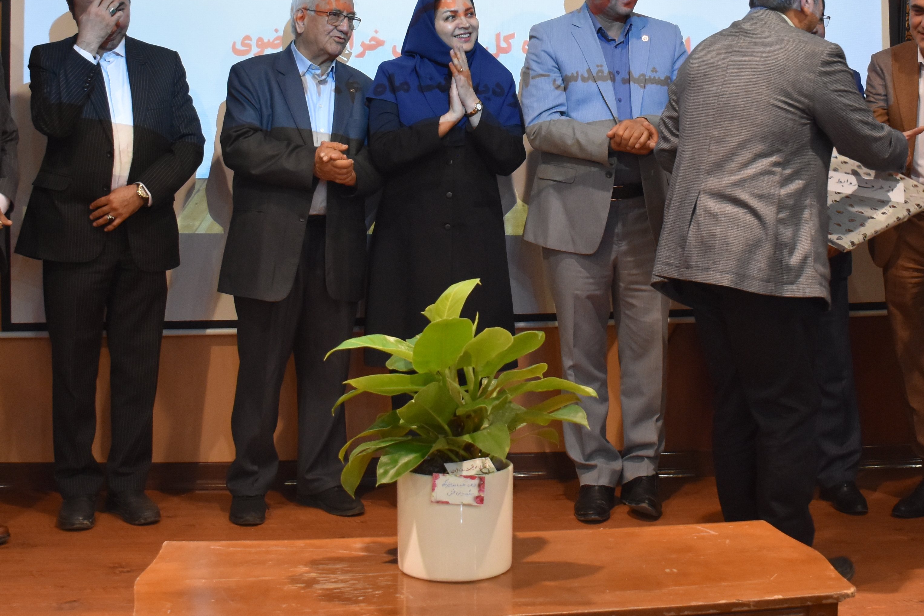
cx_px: 549
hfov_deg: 37.4
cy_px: 83
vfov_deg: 24.9
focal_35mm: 53
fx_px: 1360
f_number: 4
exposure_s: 1/60
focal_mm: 18
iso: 1800
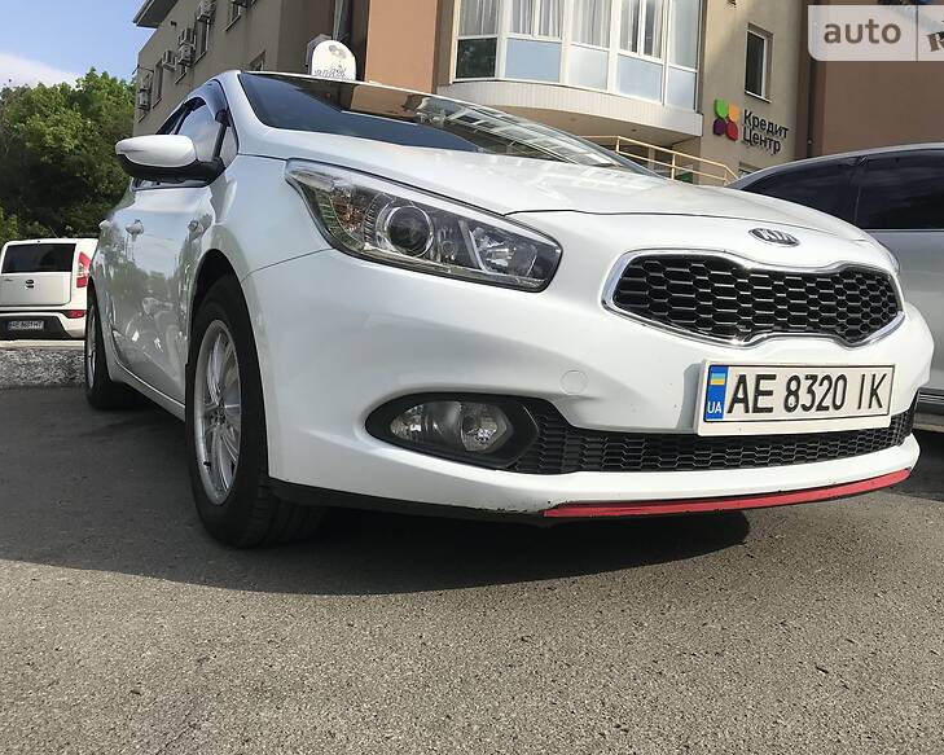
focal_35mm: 30
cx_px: 496
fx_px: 838
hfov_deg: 58.7
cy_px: 378
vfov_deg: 48.5
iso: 20
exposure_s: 1/2457
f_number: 1.8
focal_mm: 4
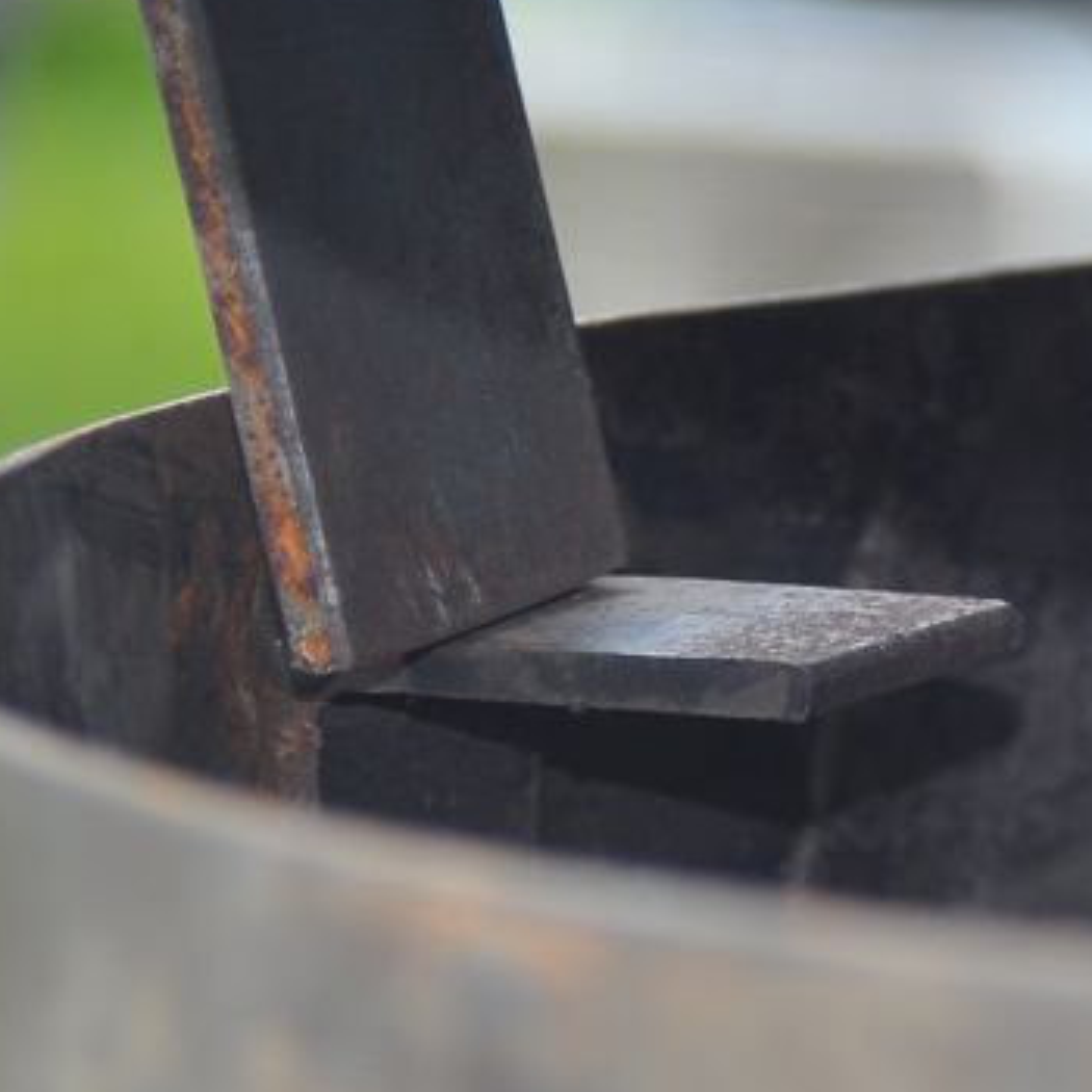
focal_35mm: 372
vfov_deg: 4.7
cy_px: 630
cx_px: 1229
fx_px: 13277
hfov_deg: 4.7
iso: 200
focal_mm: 80
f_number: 5.6
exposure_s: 1/100
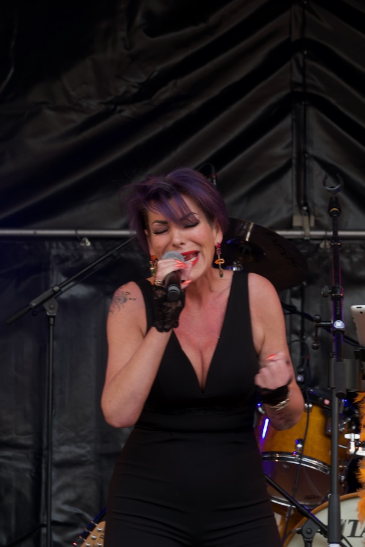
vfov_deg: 13.3
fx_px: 2341
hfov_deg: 8.9
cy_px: 274
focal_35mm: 154
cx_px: 182
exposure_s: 1/125
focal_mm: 56.39
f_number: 4
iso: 100
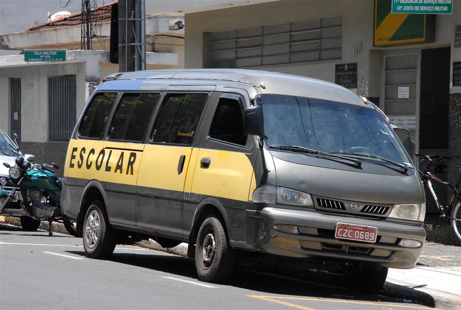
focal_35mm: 138
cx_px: 230
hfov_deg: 14.8
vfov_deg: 10.0
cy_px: 155
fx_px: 1771
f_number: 11
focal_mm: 92
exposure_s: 1/500
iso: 800
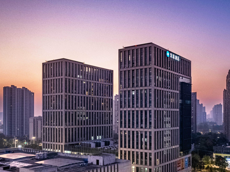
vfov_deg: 38.3
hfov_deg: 49.6
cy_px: 112
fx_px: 246
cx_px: 145
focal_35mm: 37
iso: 1600
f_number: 2.8
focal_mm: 8.38
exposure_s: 1/40
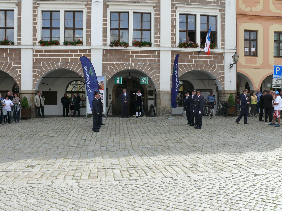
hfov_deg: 52.6
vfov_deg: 40.7
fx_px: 285
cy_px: 106
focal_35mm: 35
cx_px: 141
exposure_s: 1/200
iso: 100
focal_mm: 7.4
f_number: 5.6
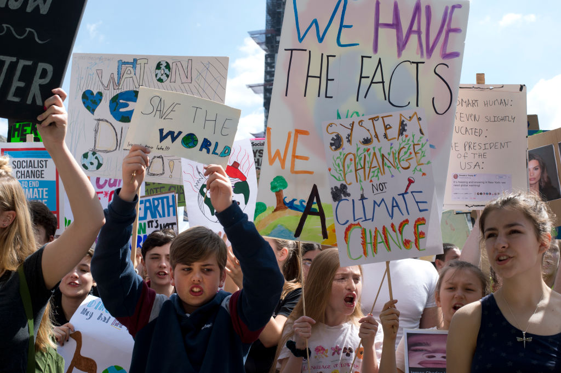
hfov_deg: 39.6
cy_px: 186
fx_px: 779
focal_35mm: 50
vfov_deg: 27.0
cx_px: 280
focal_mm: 50
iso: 200
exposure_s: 1/250
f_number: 8
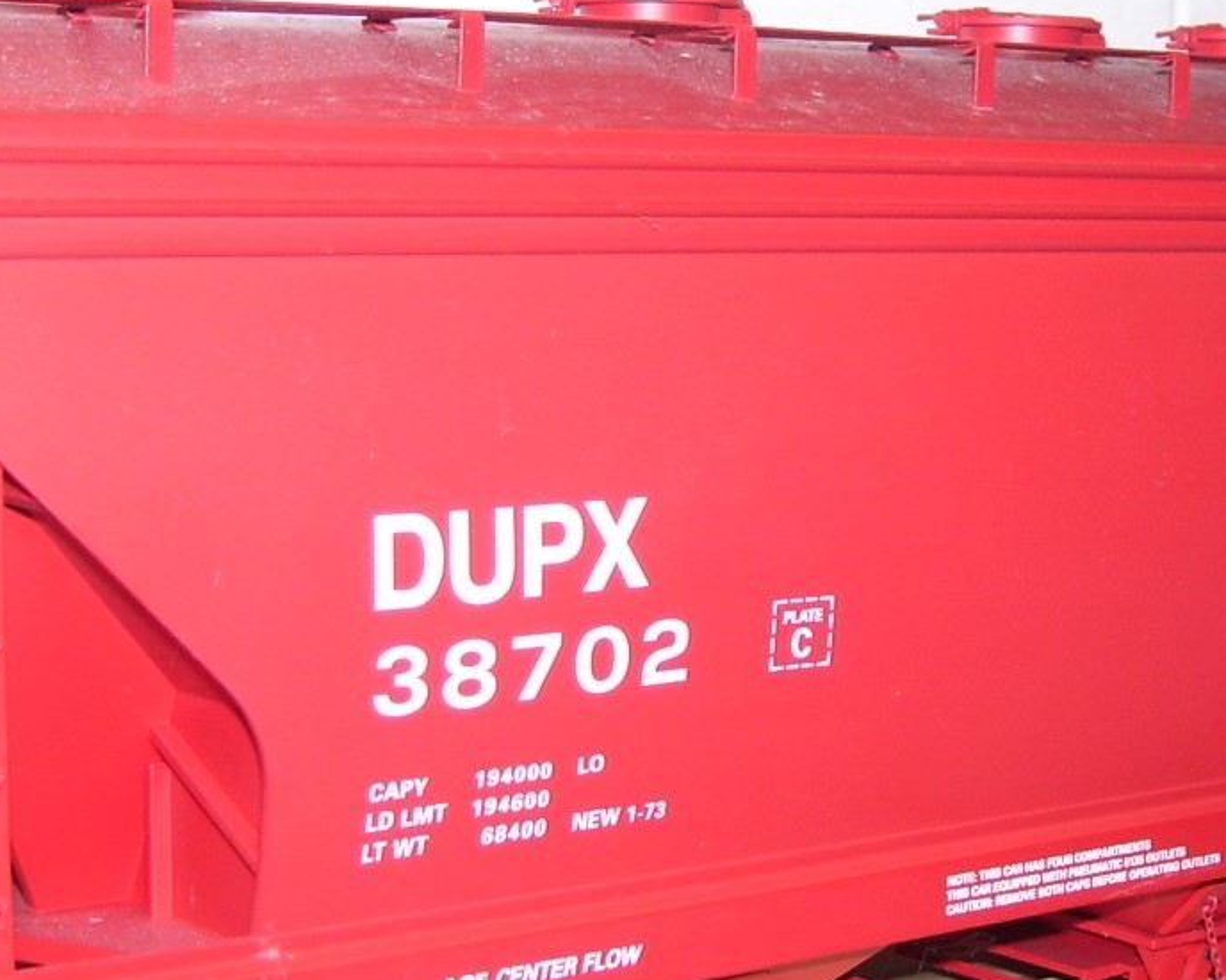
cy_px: 504
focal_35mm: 84
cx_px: 862
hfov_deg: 22.6
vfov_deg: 18.3
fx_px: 3047
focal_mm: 6
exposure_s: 1/60
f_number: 2.7
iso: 80
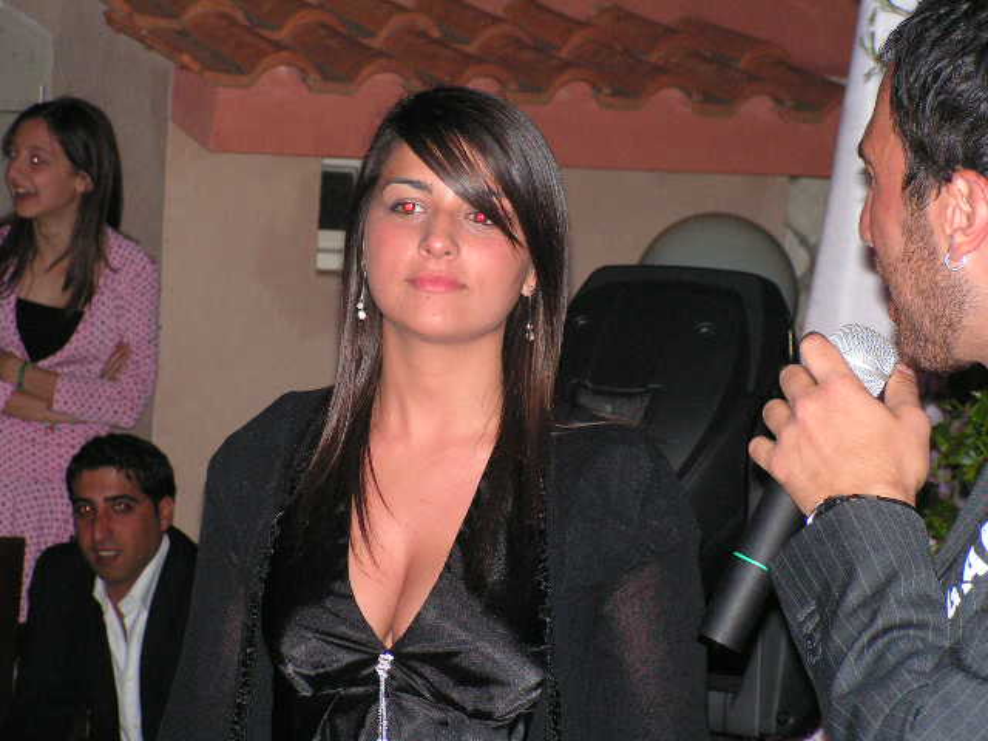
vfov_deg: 12.6
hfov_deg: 16.7
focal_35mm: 118
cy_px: 370
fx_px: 3368
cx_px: 494
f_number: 3.4
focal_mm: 19.8
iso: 200
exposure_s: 1/125
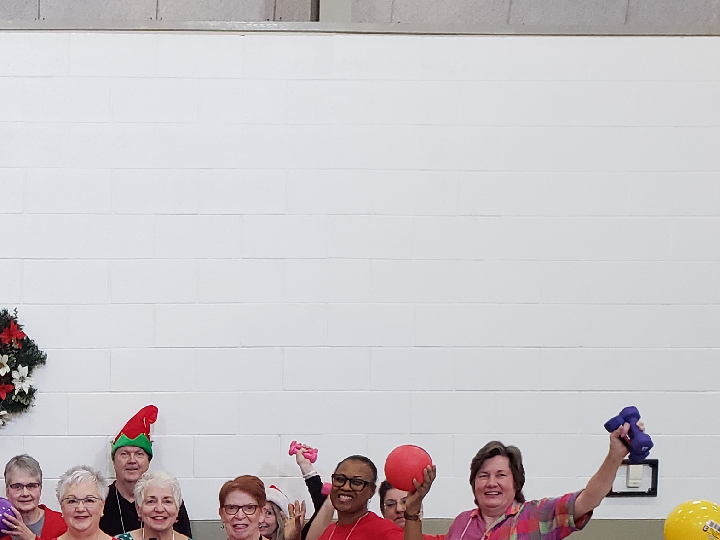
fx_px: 1393
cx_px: -55
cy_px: 636
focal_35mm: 67
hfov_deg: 26.8
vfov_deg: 20.6
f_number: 2.4
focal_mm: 4.3
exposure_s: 1/30
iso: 250
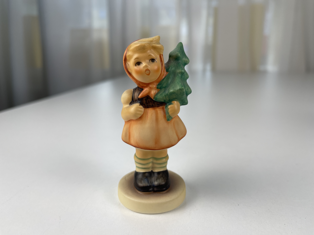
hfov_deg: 69.4
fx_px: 227
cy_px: 118
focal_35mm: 25
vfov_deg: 54.9
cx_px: 157
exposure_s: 1/276
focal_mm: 5.1
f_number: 1.6
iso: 32
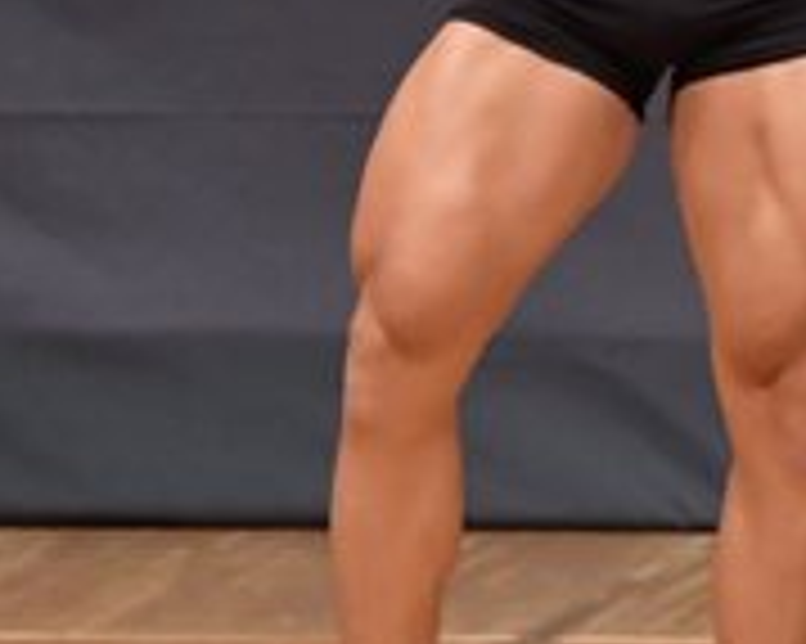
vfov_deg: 1.5
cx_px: 543
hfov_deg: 1.9
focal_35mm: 1038
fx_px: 24747
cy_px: -113
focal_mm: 170
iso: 6400
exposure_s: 1/400
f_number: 5.6
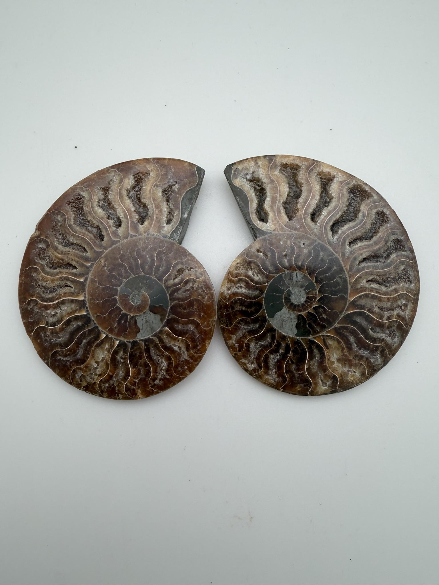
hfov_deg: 56.8
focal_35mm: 24
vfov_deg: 71.6
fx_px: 406
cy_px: 292
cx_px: 220
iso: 50
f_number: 2.2
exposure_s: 1/120
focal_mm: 2.22
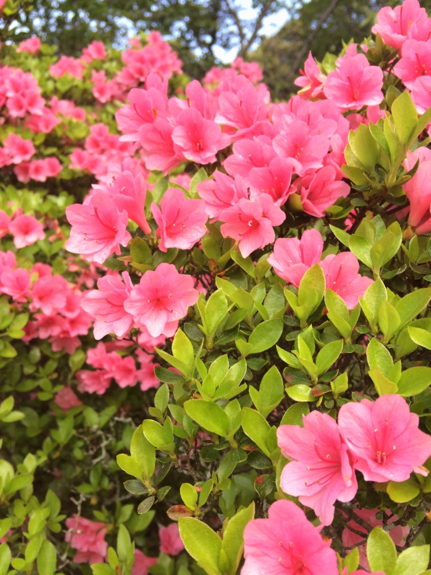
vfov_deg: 61.7
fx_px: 481
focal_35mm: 29
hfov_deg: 48.2
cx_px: 216
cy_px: 288
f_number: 2.2
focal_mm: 4.15
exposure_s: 1/202
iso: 32
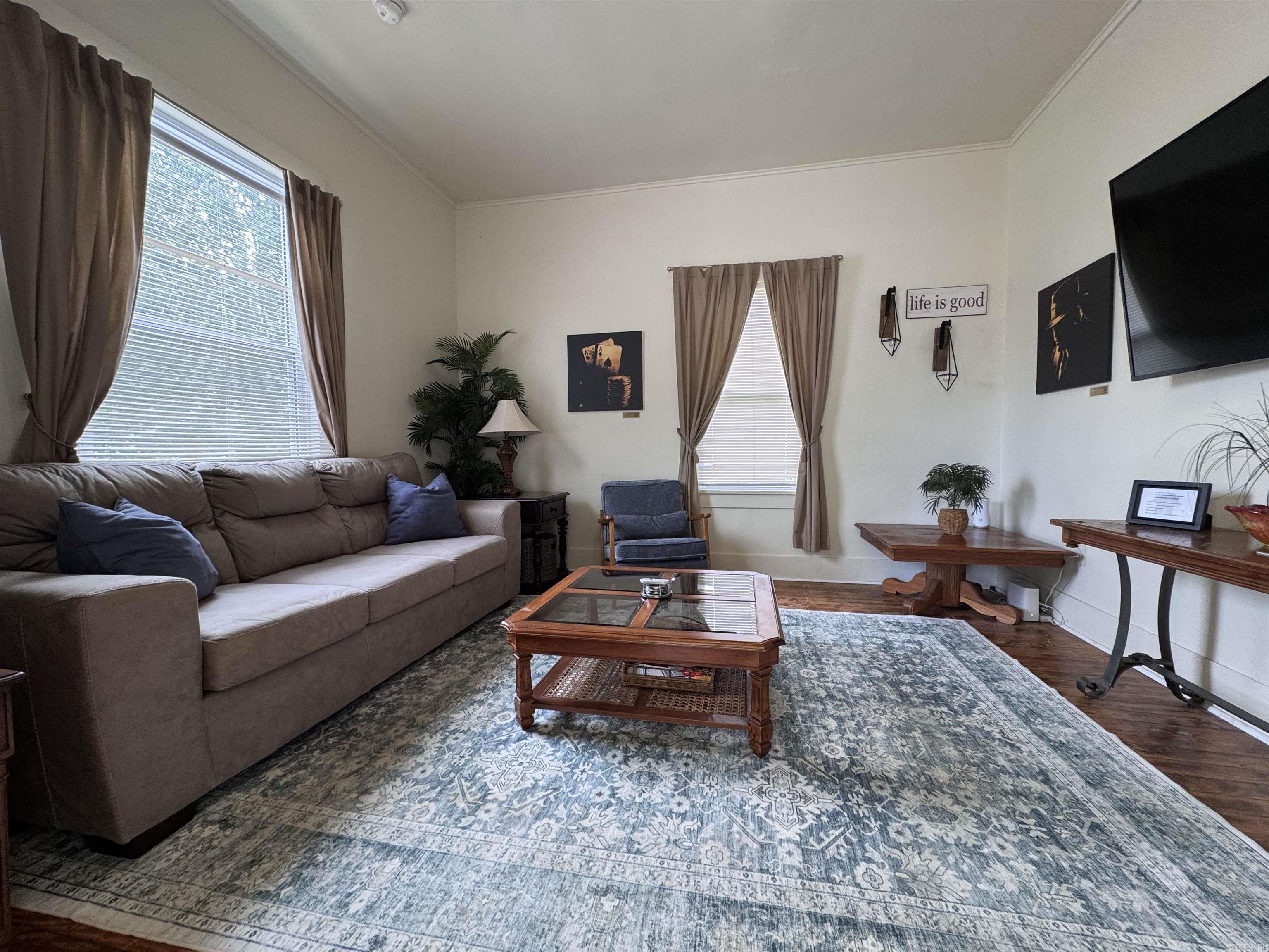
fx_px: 513
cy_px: 476
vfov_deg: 85.7
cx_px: 634
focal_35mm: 14
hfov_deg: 102.1
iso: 160
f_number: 2.2
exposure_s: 1/120
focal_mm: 2.22
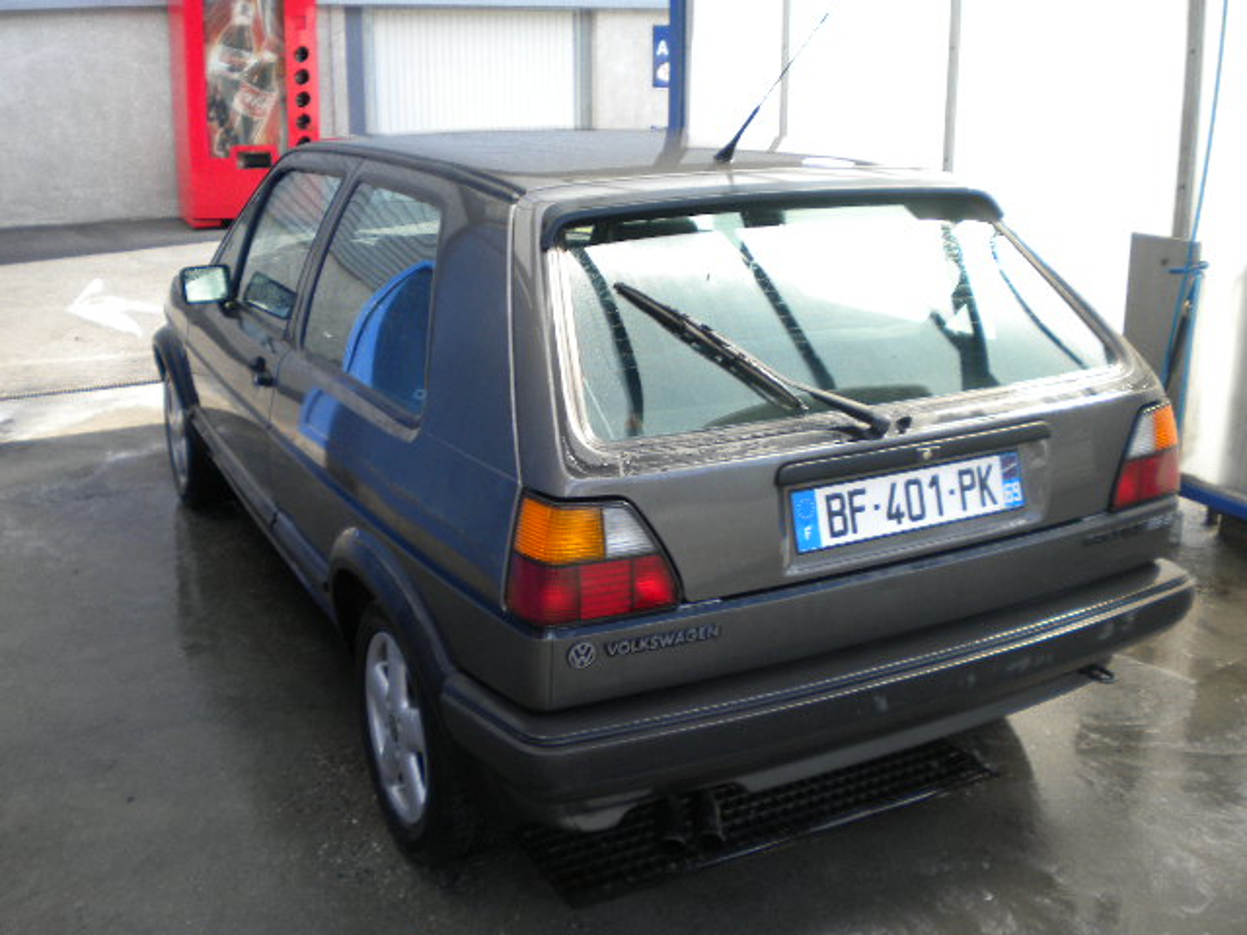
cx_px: 624
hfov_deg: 52.6
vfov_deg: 40.7
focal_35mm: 35
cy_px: 468
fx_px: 1261
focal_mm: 6.3
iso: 80
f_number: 3.1
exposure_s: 1/209
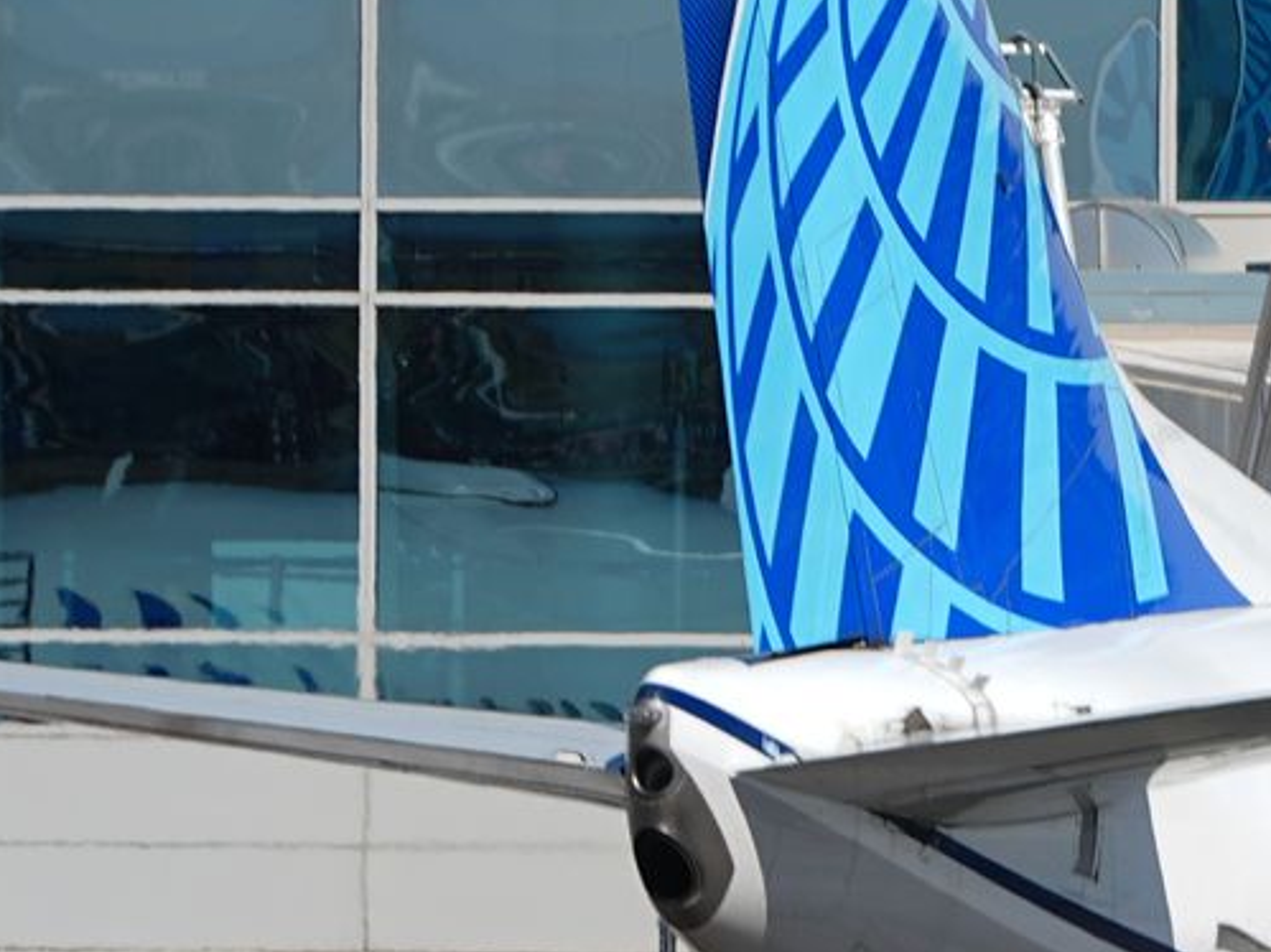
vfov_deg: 0.8
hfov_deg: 1.1
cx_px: 1414
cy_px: 454
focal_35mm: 1759
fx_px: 64570
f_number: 6.3
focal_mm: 446
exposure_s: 1/1600
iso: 200
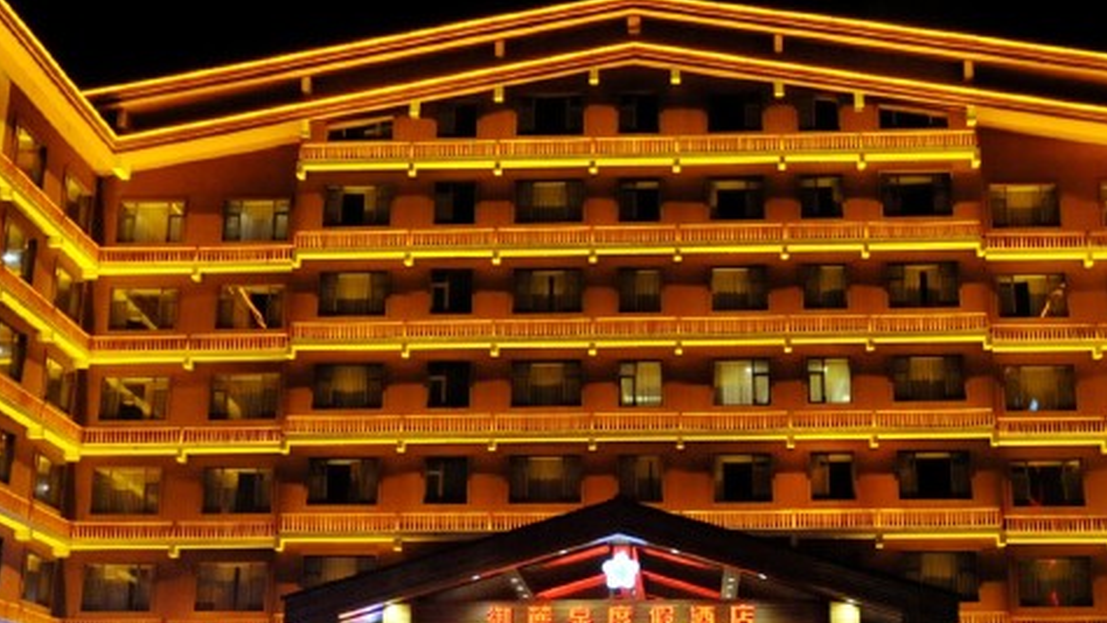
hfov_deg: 40.5
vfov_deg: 23.5
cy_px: 370
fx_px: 1498
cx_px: 603
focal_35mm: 51
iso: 2500
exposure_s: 1/30
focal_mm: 22
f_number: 5.6
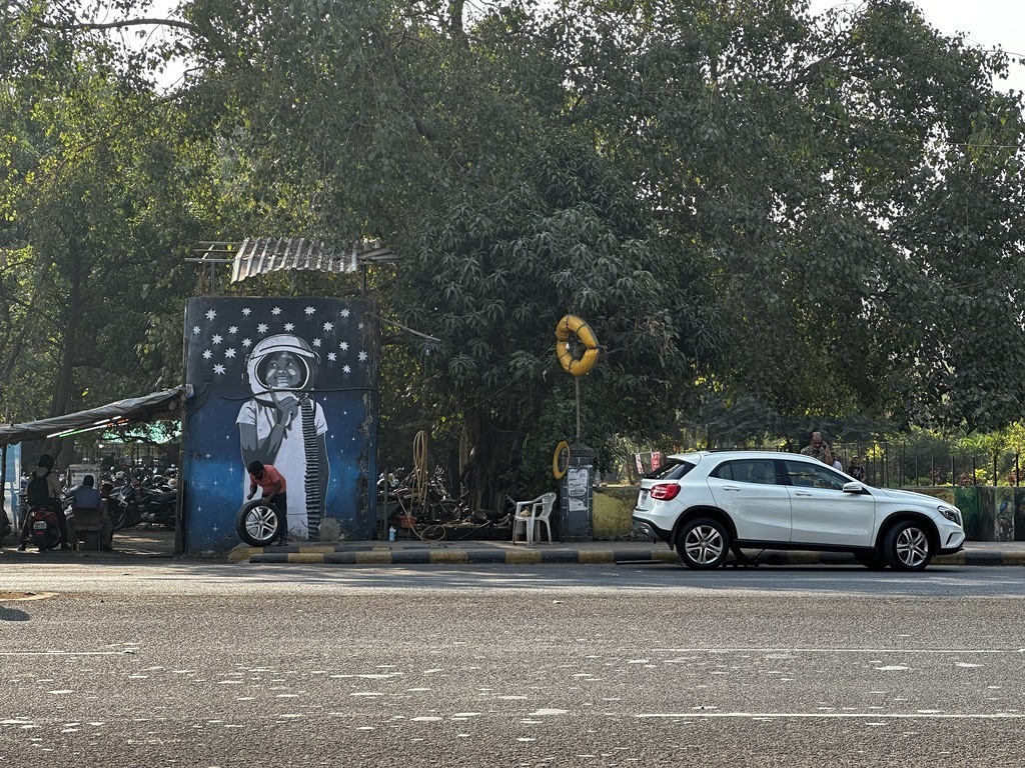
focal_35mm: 77
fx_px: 2280
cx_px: 512
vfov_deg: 19.1
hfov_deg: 25.3
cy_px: 384
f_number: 2.8
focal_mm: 9
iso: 32
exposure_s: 1/233
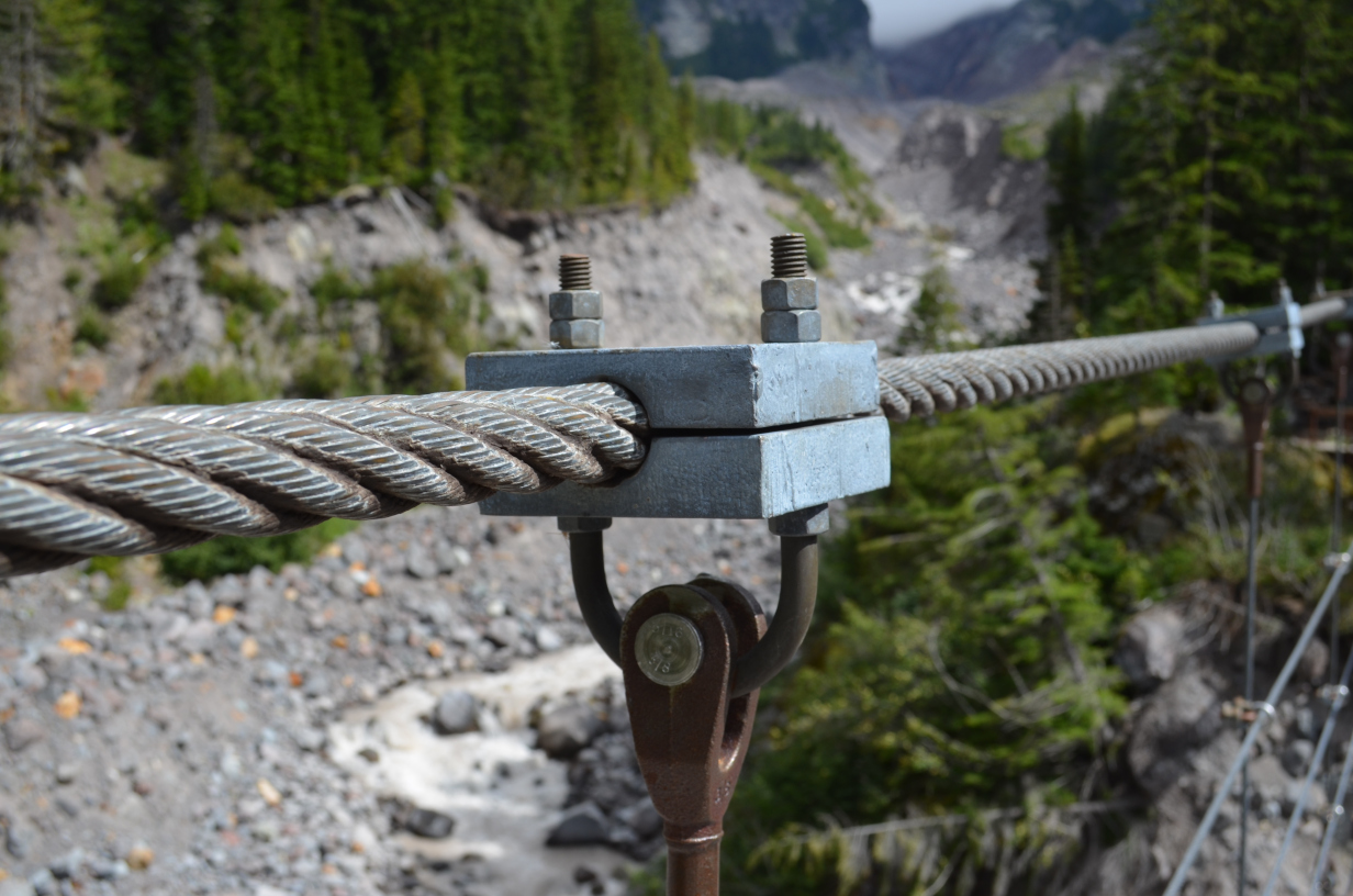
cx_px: 676
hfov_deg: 53.2
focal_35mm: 36
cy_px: 448
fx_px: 1350
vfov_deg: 36.7
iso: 110
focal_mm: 24
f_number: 8
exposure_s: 1/250
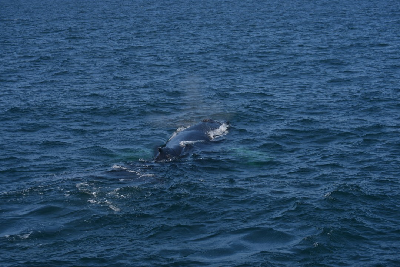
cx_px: 200
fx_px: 1033
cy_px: 134
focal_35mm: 93
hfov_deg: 21.9
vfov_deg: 14.7
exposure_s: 1/1600
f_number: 5.6
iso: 200
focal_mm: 62
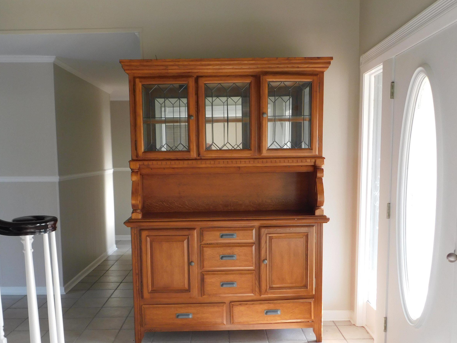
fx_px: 475
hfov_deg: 51.3
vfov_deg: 39.4
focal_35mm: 36
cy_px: 216
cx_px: 222
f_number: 3.2
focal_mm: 4.9
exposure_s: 1/40
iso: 125
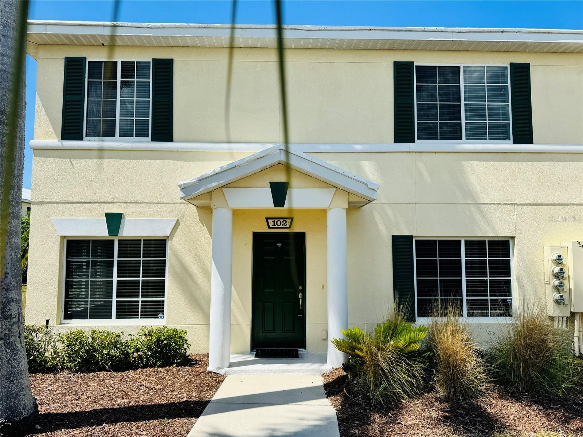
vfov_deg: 56.8
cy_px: 218
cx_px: 292
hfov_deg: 71.6
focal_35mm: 24
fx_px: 404
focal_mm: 6.76
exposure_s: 1/4608
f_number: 1.78
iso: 80
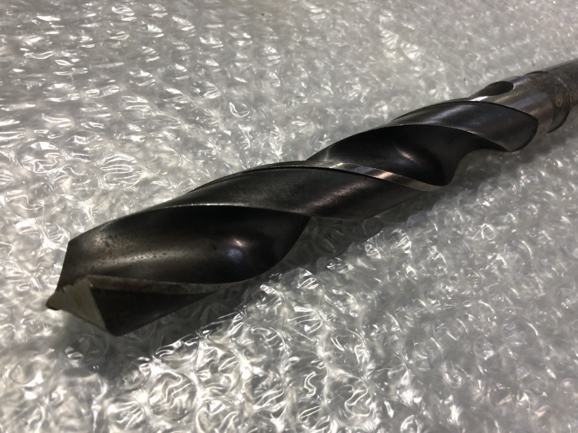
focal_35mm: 28
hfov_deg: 63.4
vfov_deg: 49.7
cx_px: 289
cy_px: 216
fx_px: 468
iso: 40
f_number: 1.8
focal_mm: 3.99
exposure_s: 1/20
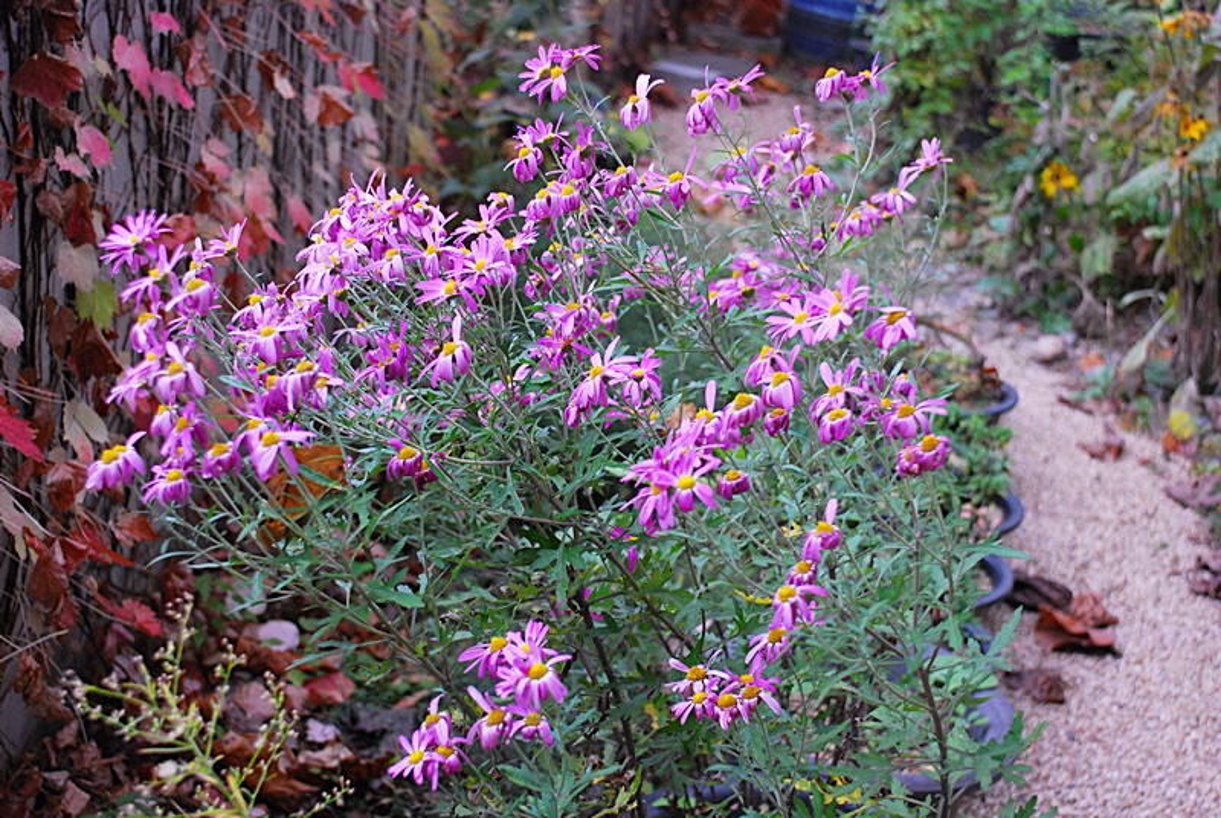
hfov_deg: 33.4
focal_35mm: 60
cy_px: 409
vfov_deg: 22.7
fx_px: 2038
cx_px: 610
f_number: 4.5
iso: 450
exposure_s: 1/30
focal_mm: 40
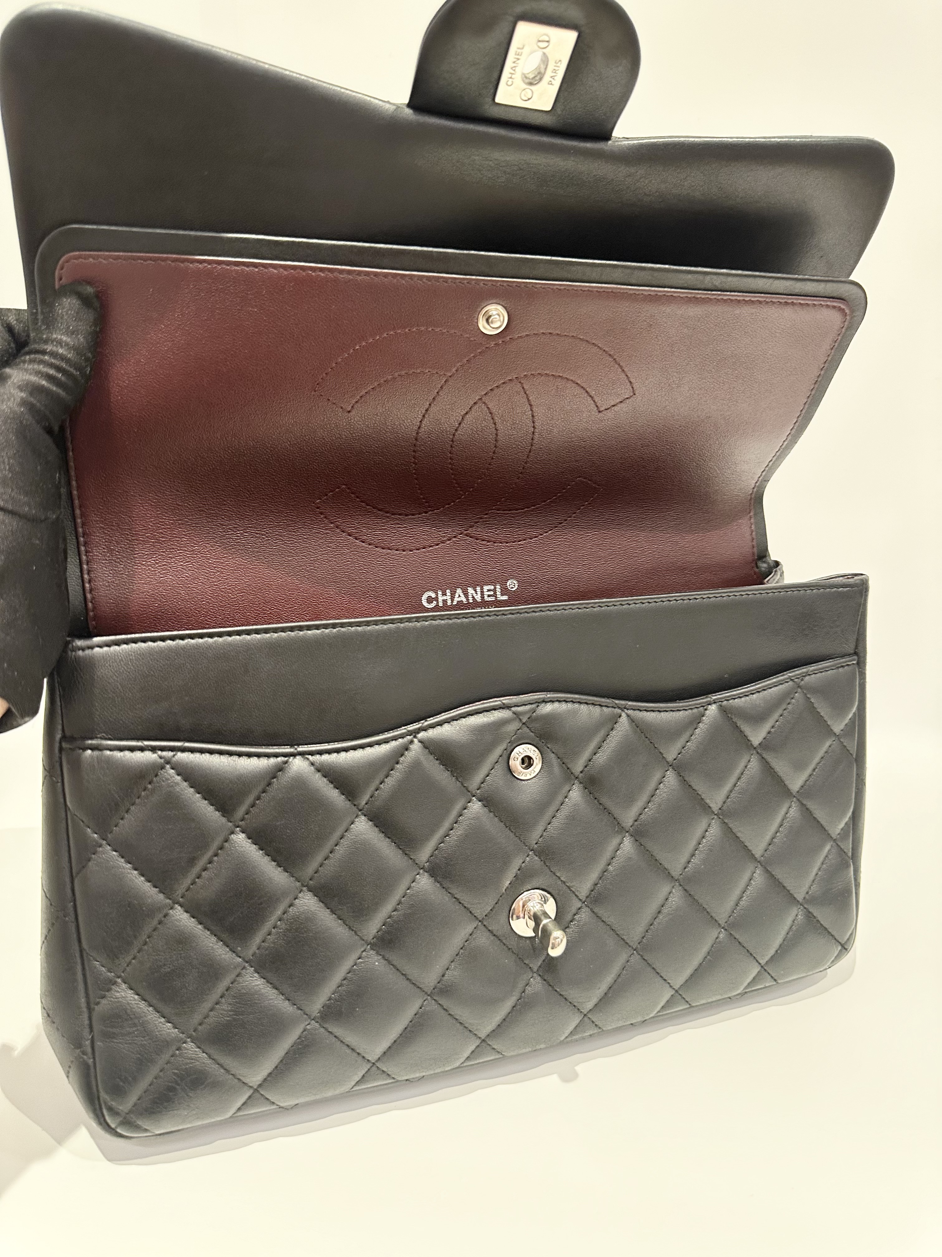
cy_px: 628
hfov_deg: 56.8
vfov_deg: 71.6
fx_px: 871
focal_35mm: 24
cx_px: 471
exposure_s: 1/50
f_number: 1.78
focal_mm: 6.86
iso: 200
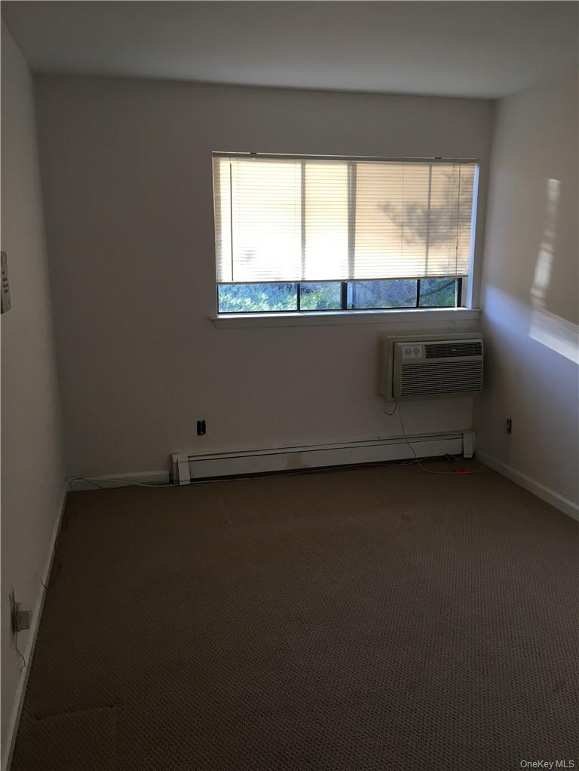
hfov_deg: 48.2
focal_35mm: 29
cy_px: 386
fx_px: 647
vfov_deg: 61.7
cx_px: 290
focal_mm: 4.15
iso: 25
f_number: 2.2
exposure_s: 1/30
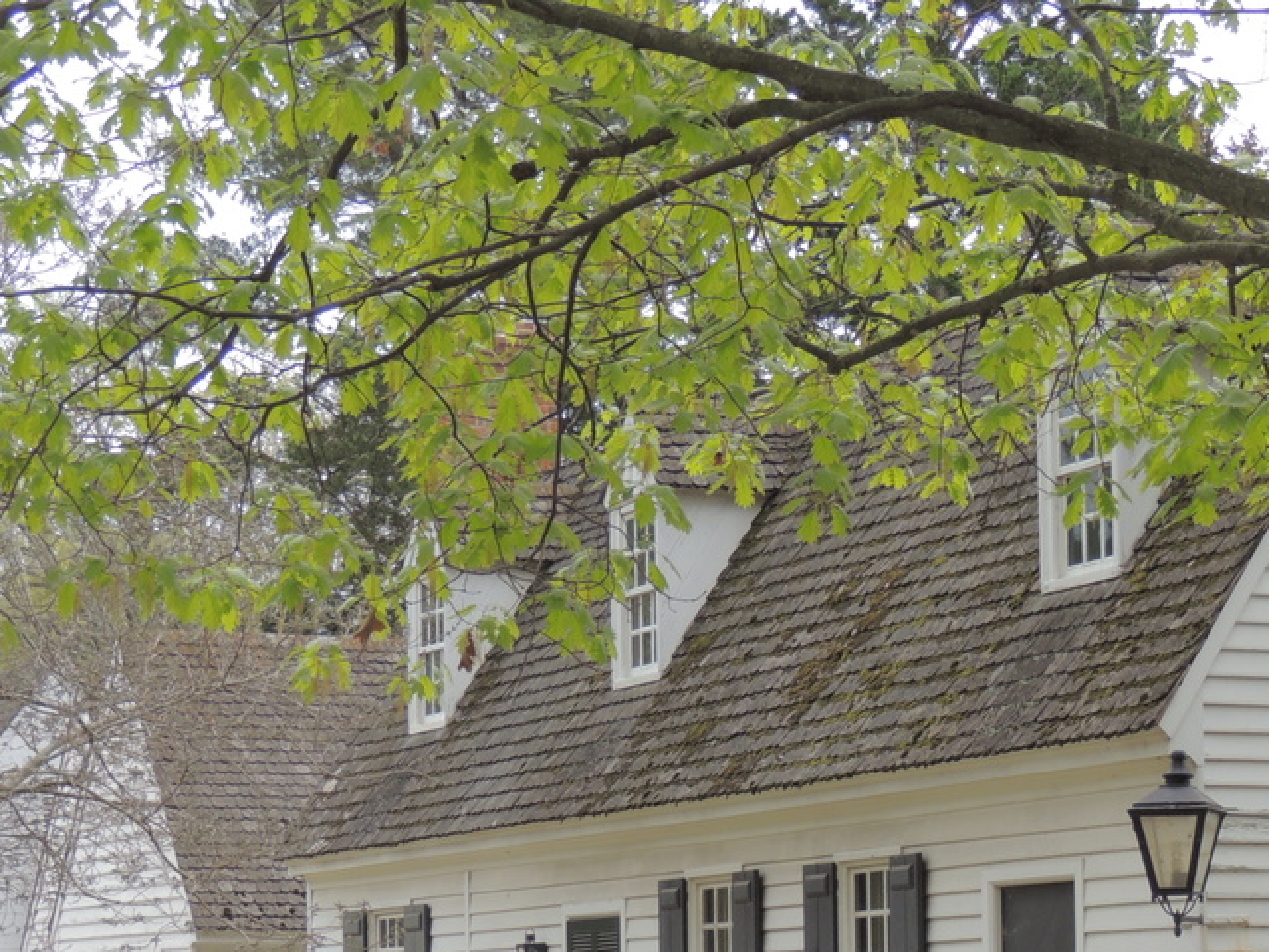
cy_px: 865
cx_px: 748
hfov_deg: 19.6
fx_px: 3666
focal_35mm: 100
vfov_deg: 14.6
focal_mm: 8.9
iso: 100
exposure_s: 1/320
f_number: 3.6
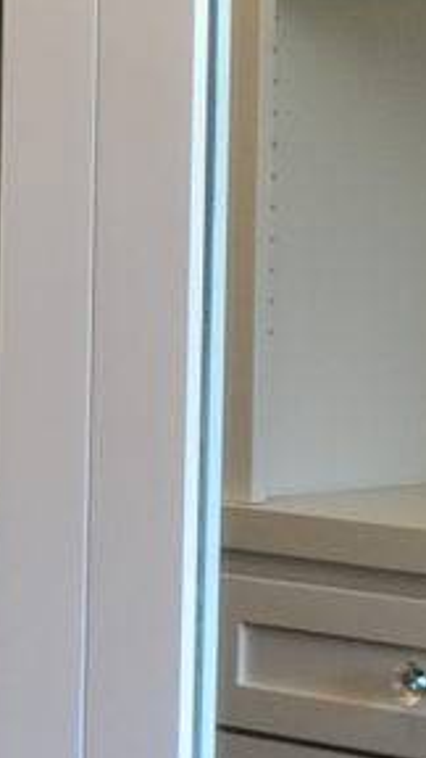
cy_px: 500
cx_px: -610
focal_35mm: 183
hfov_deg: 6.3
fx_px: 3675
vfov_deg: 11.8
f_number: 6.3
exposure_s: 1/15
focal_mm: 20
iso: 450
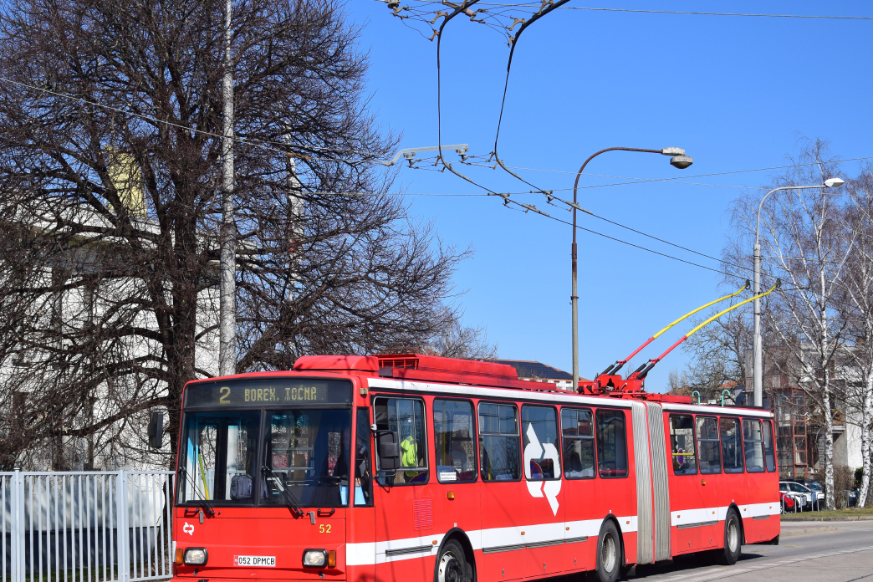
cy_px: 357
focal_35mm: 71
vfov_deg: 19.2
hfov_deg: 28.5
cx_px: 417
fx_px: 1722
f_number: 6.3
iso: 200
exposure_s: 1/1000
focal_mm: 38
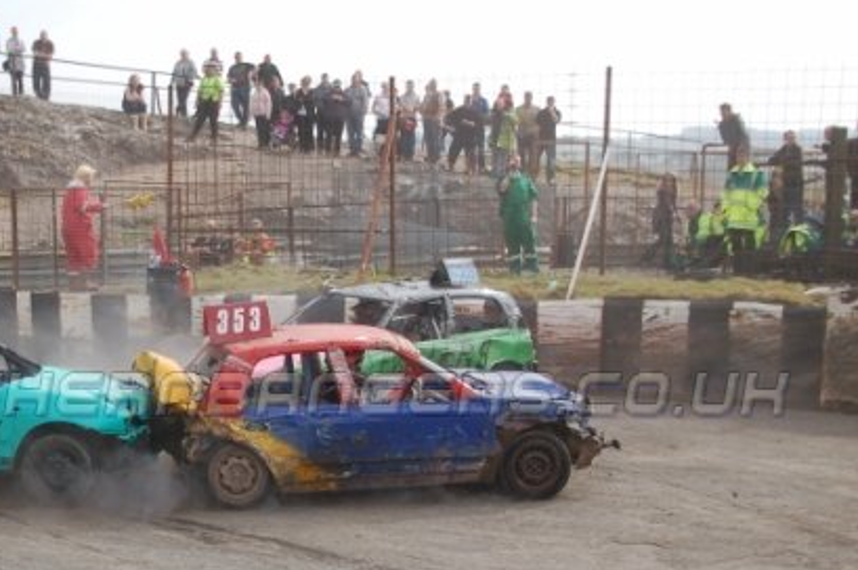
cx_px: 220
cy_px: 400
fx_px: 1453
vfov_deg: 22.1
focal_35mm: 61
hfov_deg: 32.3
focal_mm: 26
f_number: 4.2
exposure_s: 1/1000
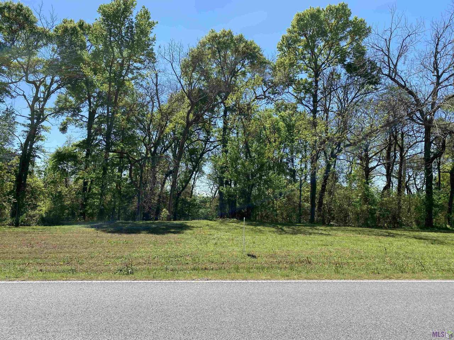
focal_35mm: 26
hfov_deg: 67.3
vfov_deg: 53.1
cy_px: 170
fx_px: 341
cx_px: 227
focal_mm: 4.25
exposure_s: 1/1838
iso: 32
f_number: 1.8
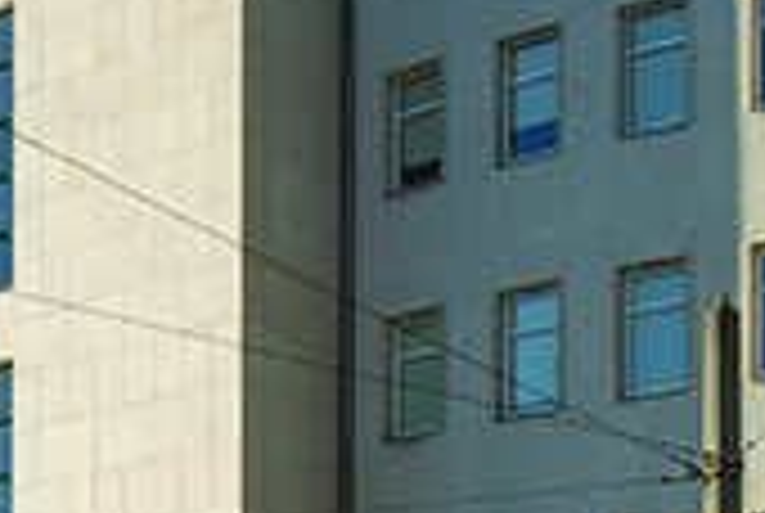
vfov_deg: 13.7
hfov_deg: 20.4
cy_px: 313
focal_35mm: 100
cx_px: 385
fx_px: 2129
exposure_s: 1/160
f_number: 3.5
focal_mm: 24
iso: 200
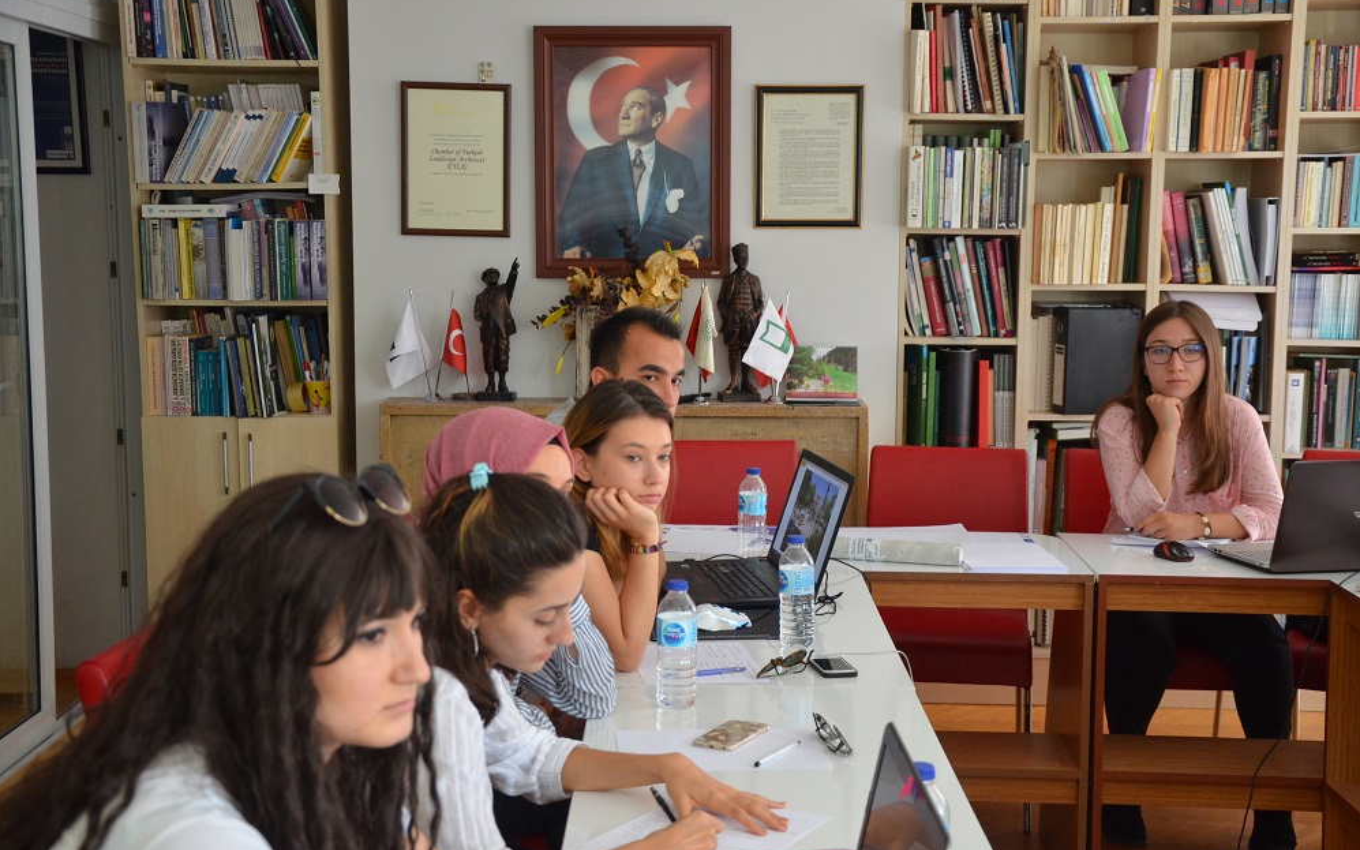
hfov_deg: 38.9
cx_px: 679
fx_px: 1927
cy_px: 422
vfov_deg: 24.9
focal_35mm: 52
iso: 1250
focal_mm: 34
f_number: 4.2
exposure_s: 1/50
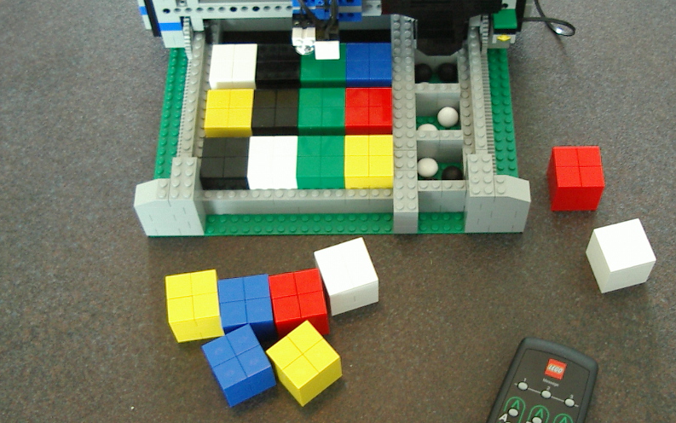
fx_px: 958
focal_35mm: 52
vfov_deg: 24.9
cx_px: 402
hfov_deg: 38.7
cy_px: 208
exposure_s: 1/6
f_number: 2.6
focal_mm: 5.8
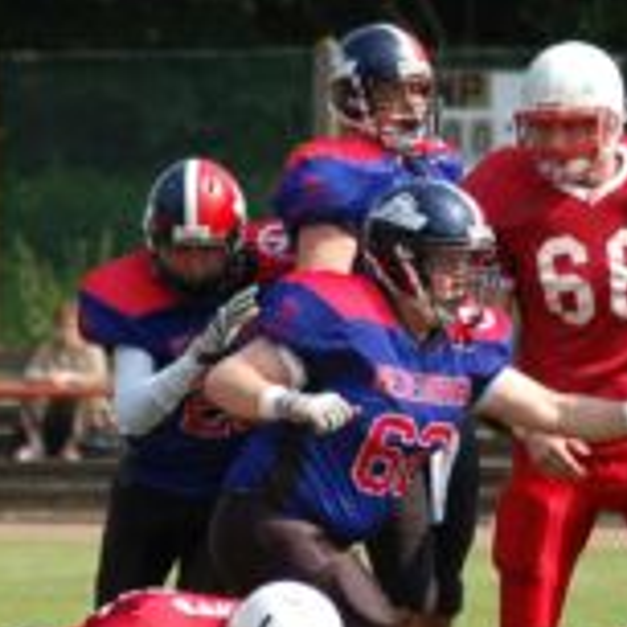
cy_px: 611
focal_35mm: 507
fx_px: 10395
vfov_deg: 3.5
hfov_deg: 3.5
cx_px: 326
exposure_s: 1/1000
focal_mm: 135
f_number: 4.5
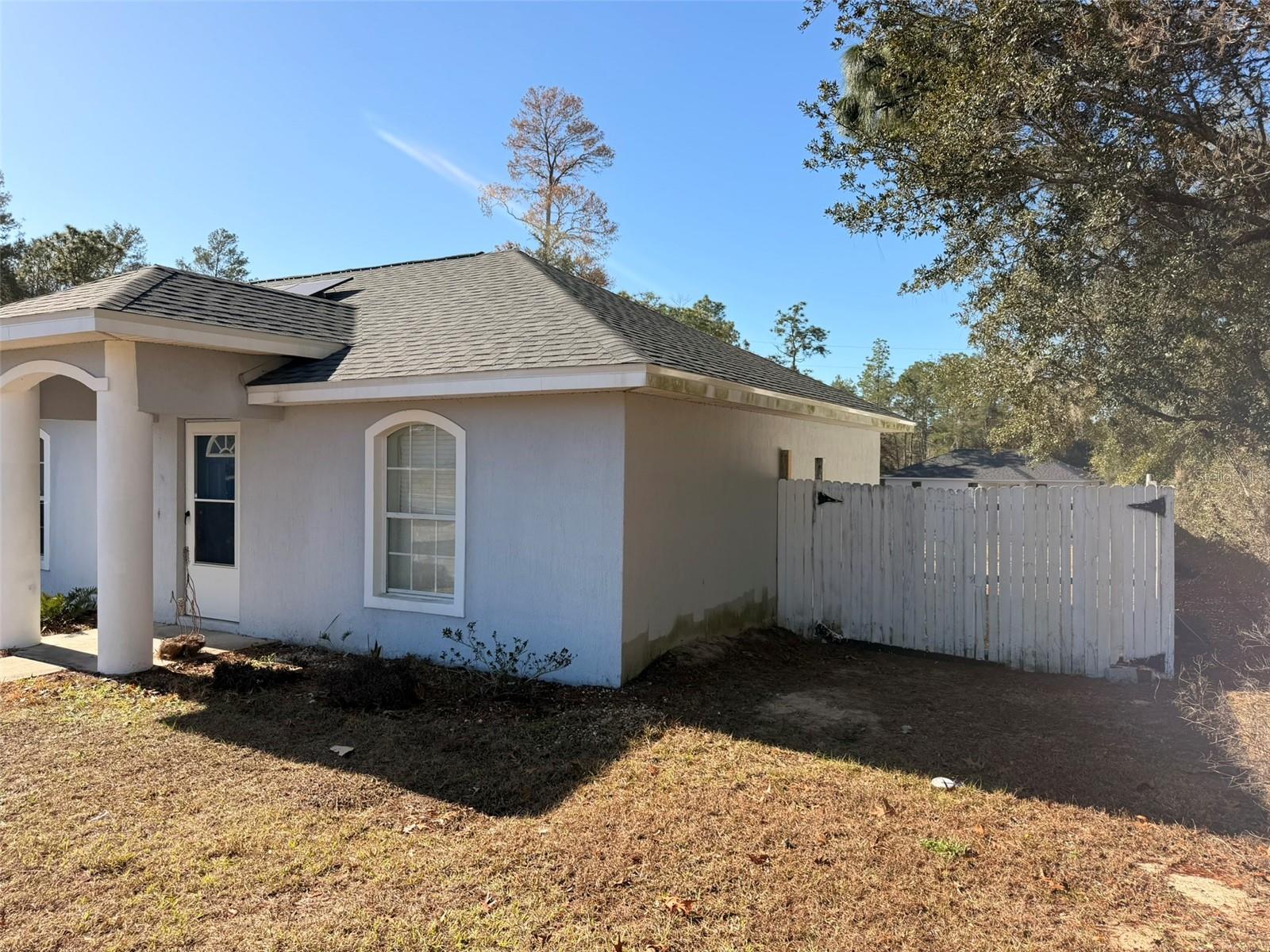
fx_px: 881
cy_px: 476
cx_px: 635
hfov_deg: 71.6
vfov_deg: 56.8
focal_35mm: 24
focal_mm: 6.76
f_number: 1.78
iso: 80
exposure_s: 1/3145
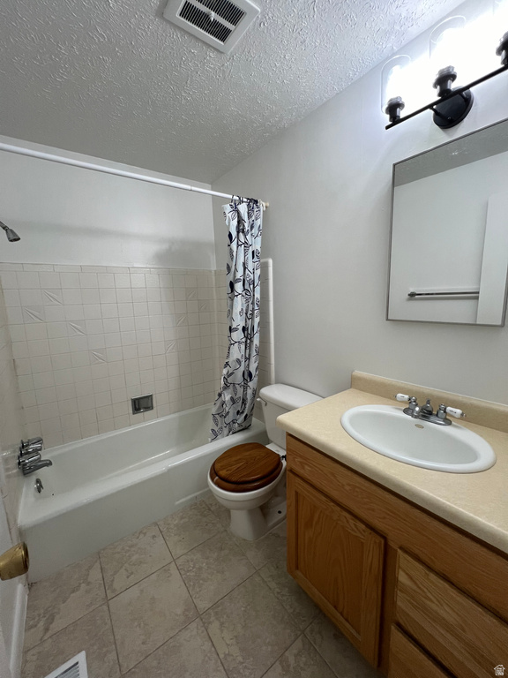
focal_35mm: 13
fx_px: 254
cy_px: 339
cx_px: 254
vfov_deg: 106.2
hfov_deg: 89.9
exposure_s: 1/120
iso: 160
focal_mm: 1.57
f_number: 1.8
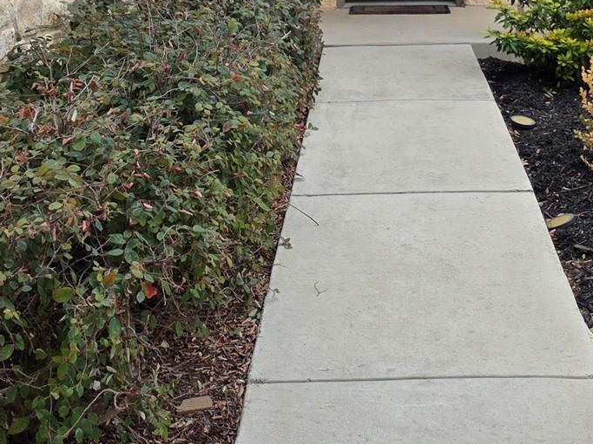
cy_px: -74
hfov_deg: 27.9
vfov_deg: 20.1
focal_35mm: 69
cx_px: 418
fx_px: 1182
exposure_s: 1/359
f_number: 1.7
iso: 32
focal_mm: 6.25
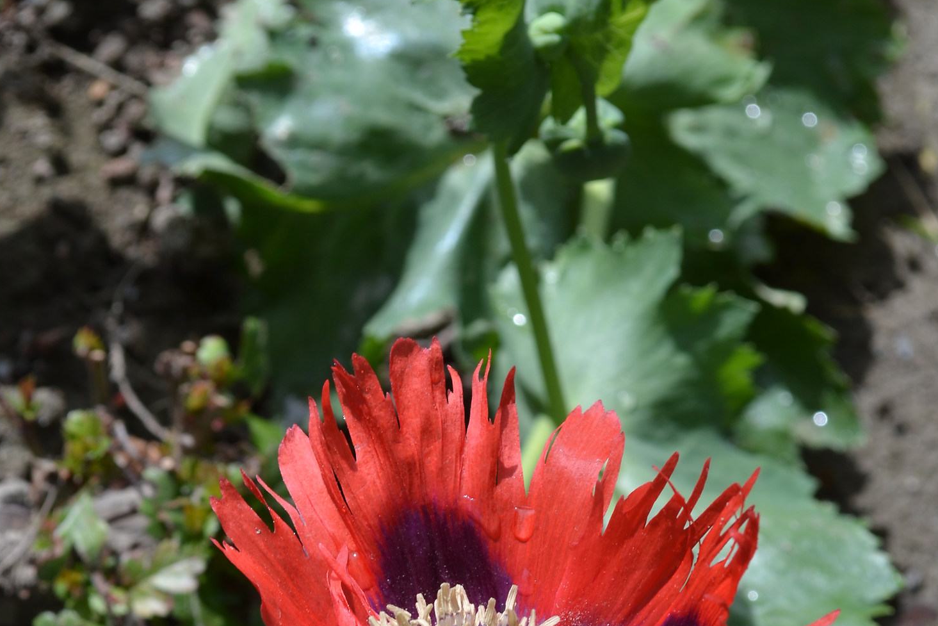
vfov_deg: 12.0
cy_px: 587
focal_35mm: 113
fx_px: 2944
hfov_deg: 18.1
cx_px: 442
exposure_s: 1/160
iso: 100
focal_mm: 46
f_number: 8
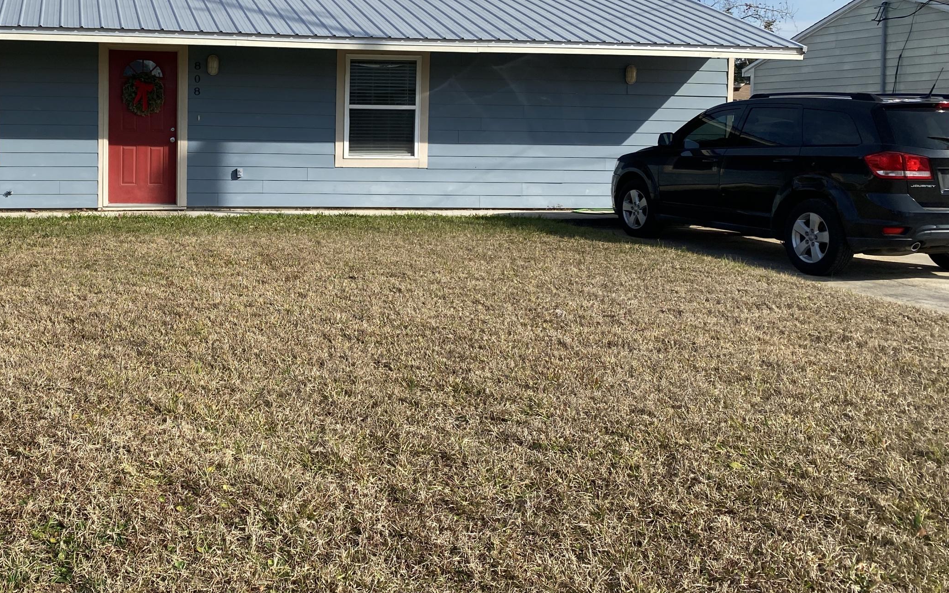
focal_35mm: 40
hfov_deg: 47.9
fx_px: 1035
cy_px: 201
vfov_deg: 31.8
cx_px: 268
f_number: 1.8
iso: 32
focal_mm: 4.25
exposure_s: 1/2755
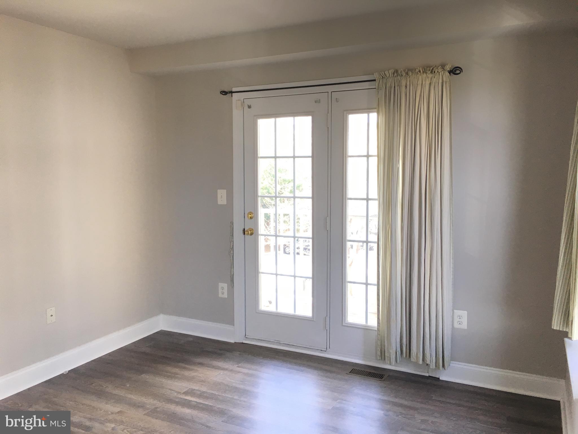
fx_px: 484
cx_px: 289
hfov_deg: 61.7
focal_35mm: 29
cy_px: 217
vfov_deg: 48.2
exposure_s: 1/30
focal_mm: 4.15
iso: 32
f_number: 2.2
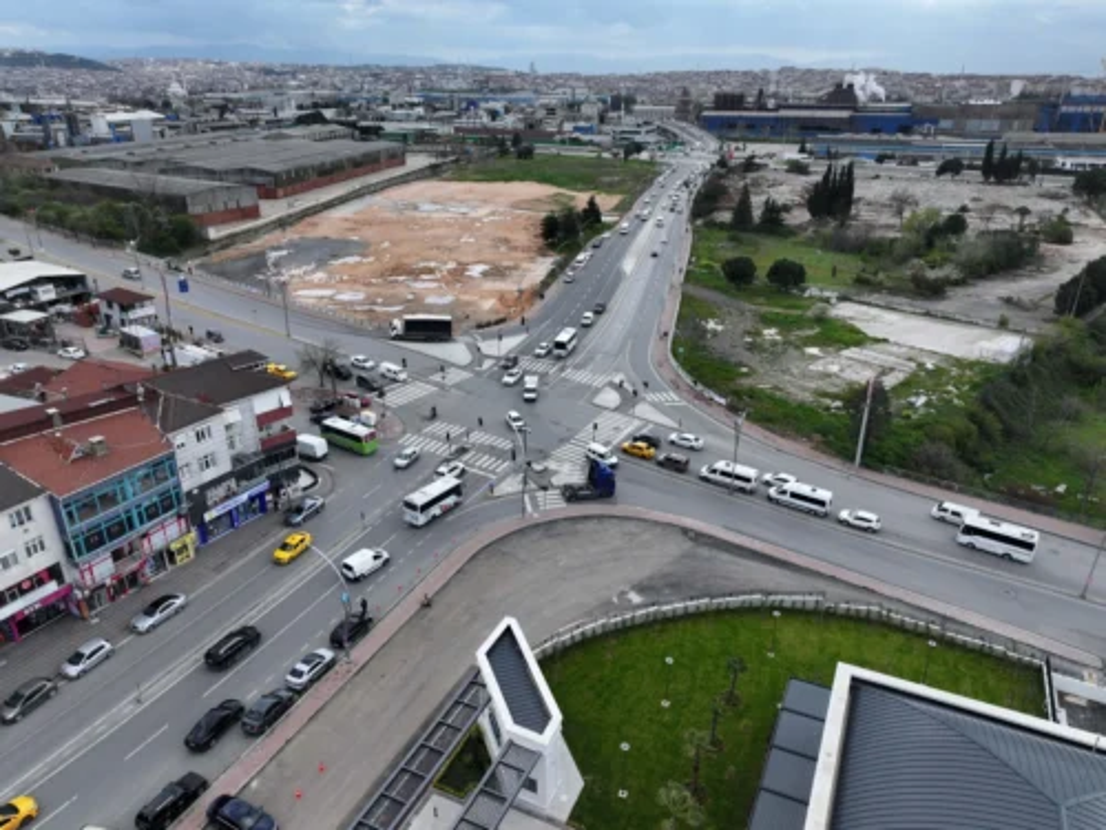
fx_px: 767
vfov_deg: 56.8
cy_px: 415
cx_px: 553
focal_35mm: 24
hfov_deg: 71.6
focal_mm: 12.29
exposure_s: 1/1600
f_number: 2.8
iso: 110
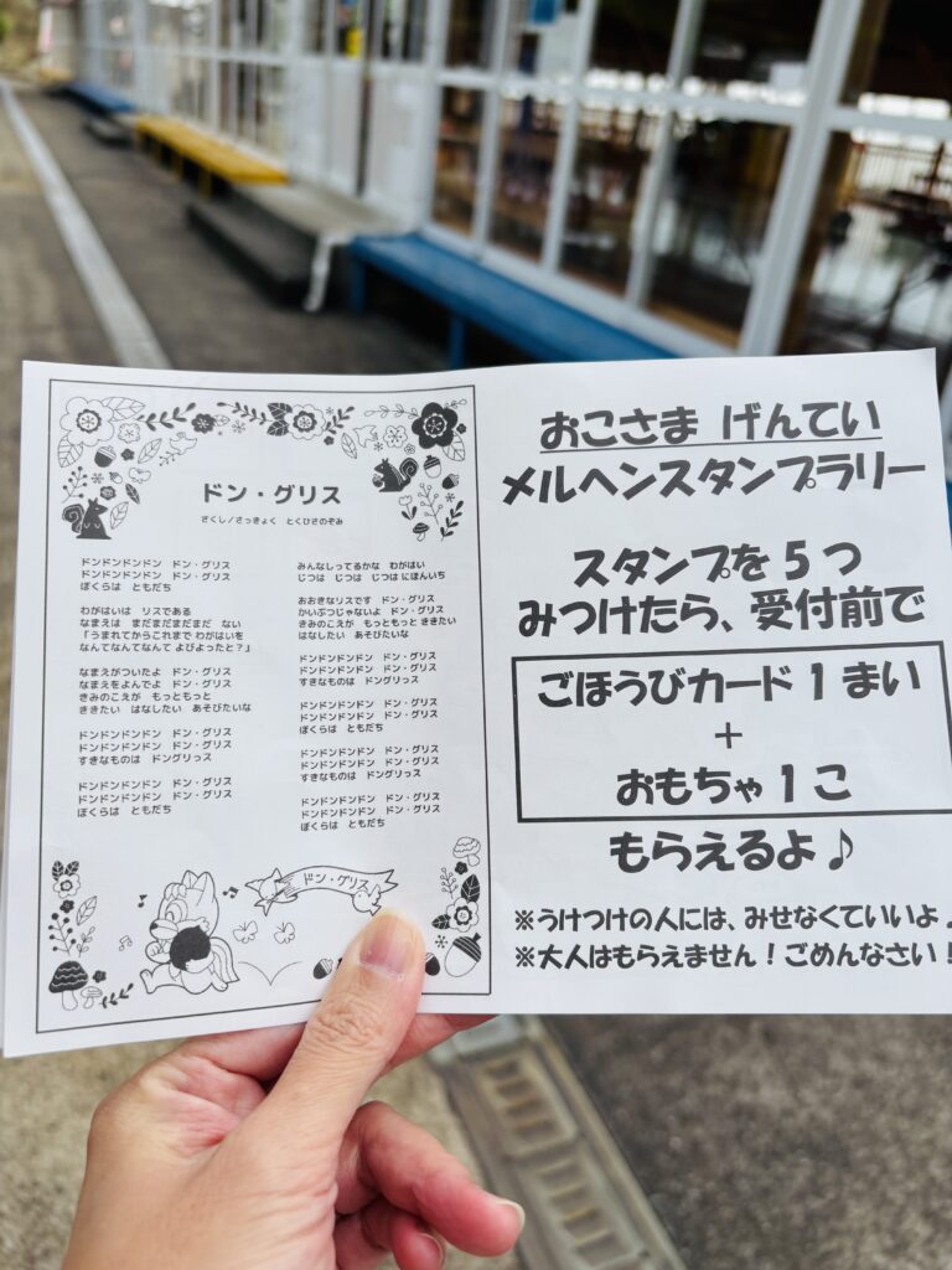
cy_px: 635
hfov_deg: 53.1
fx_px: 953
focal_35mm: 26
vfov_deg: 67.3
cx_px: 476
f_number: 1.6
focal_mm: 5.96
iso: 50
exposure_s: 1/2451
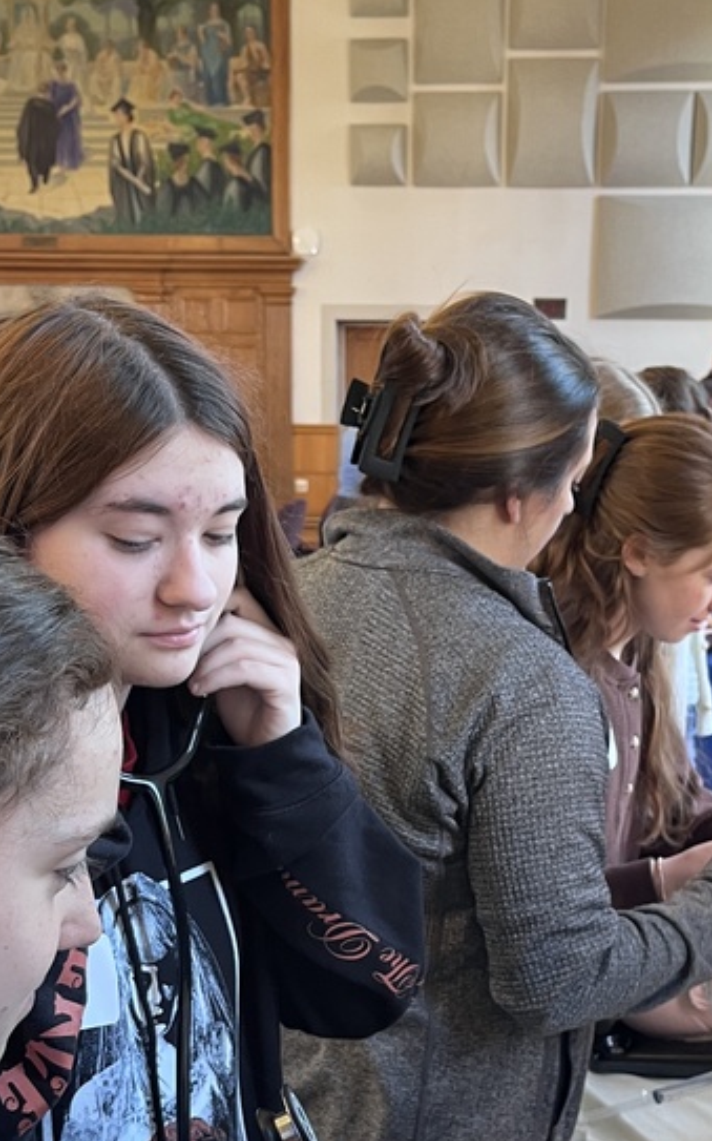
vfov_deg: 38.0
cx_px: 418
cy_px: 834
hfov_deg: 24.8
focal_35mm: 52
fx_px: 1616
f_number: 1.6
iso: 160
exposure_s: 1/60
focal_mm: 5.1
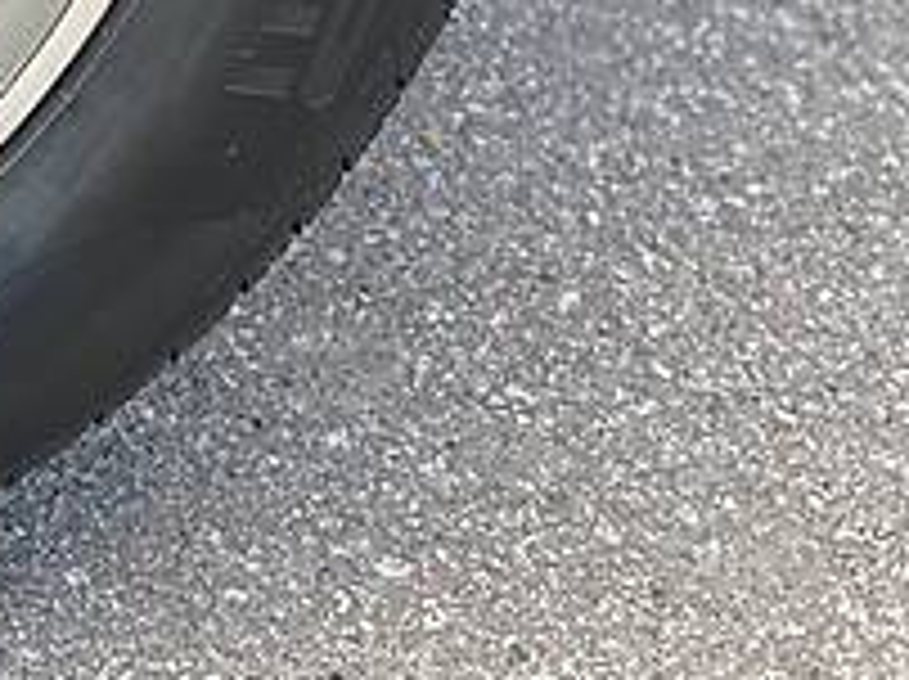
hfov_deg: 9.3
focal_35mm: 206
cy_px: -464
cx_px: -567
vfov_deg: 7.0
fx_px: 5403
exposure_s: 1/122
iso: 100
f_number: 2
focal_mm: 6
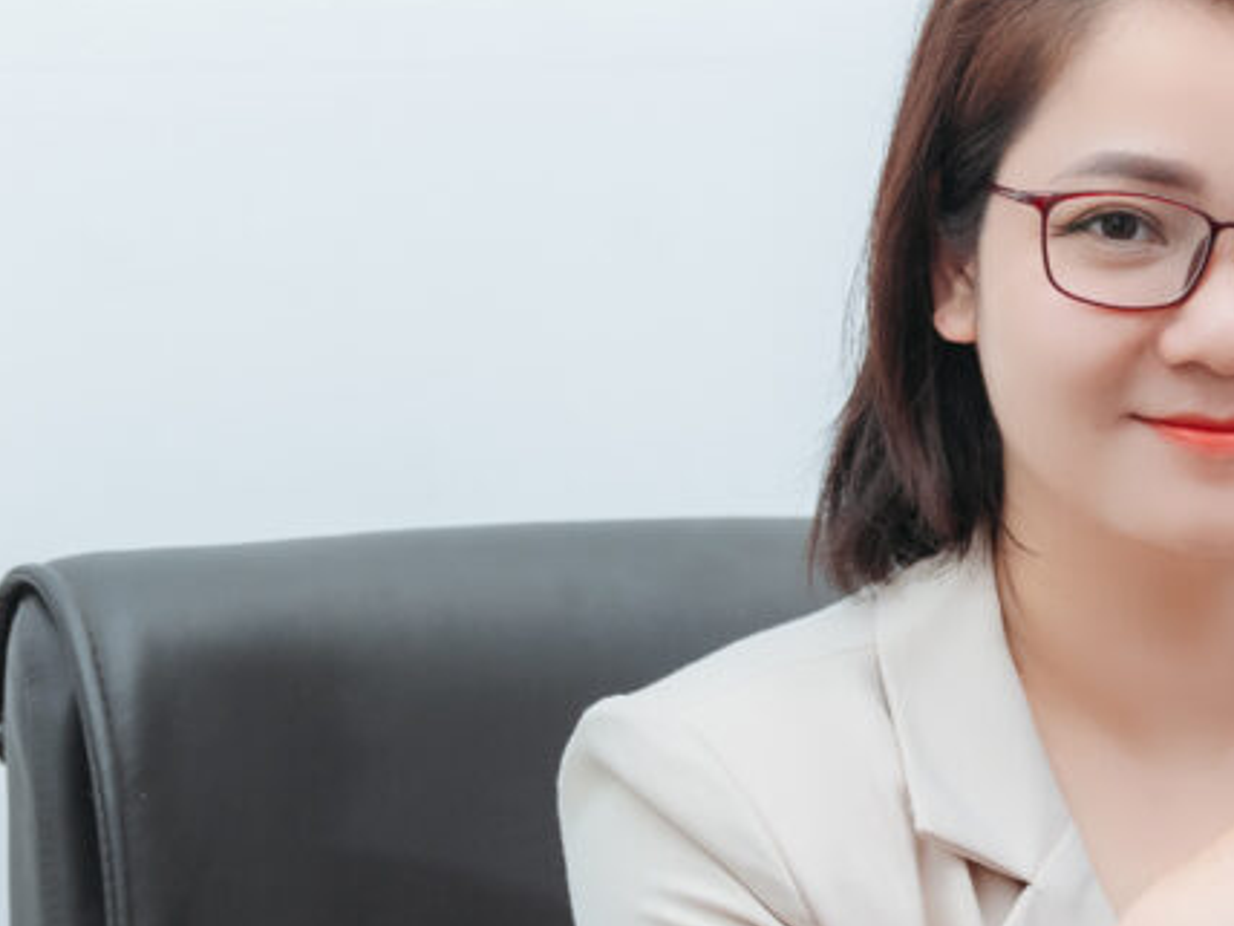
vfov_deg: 11.3
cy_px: 724
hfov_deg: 14.7
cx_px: 1349
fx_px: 4670
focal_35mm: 131
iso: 500
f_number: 3.5
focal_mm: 38
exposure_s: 1/160
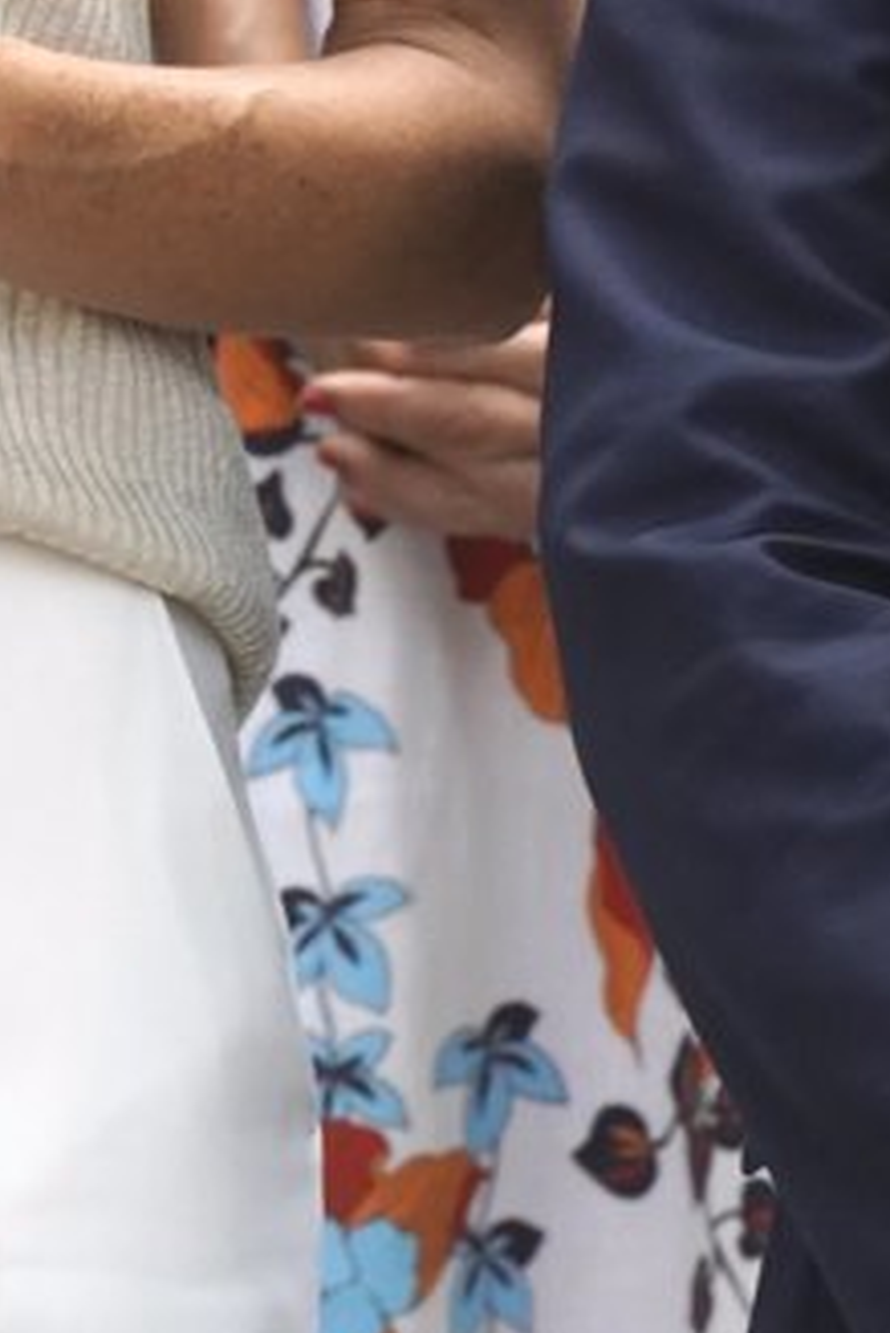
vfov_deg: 2.8
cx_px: -183
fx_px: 27114
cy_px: -362
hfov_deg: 1.9
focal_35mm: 732
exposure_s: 1/500
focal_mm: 200
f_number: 10
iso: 3200
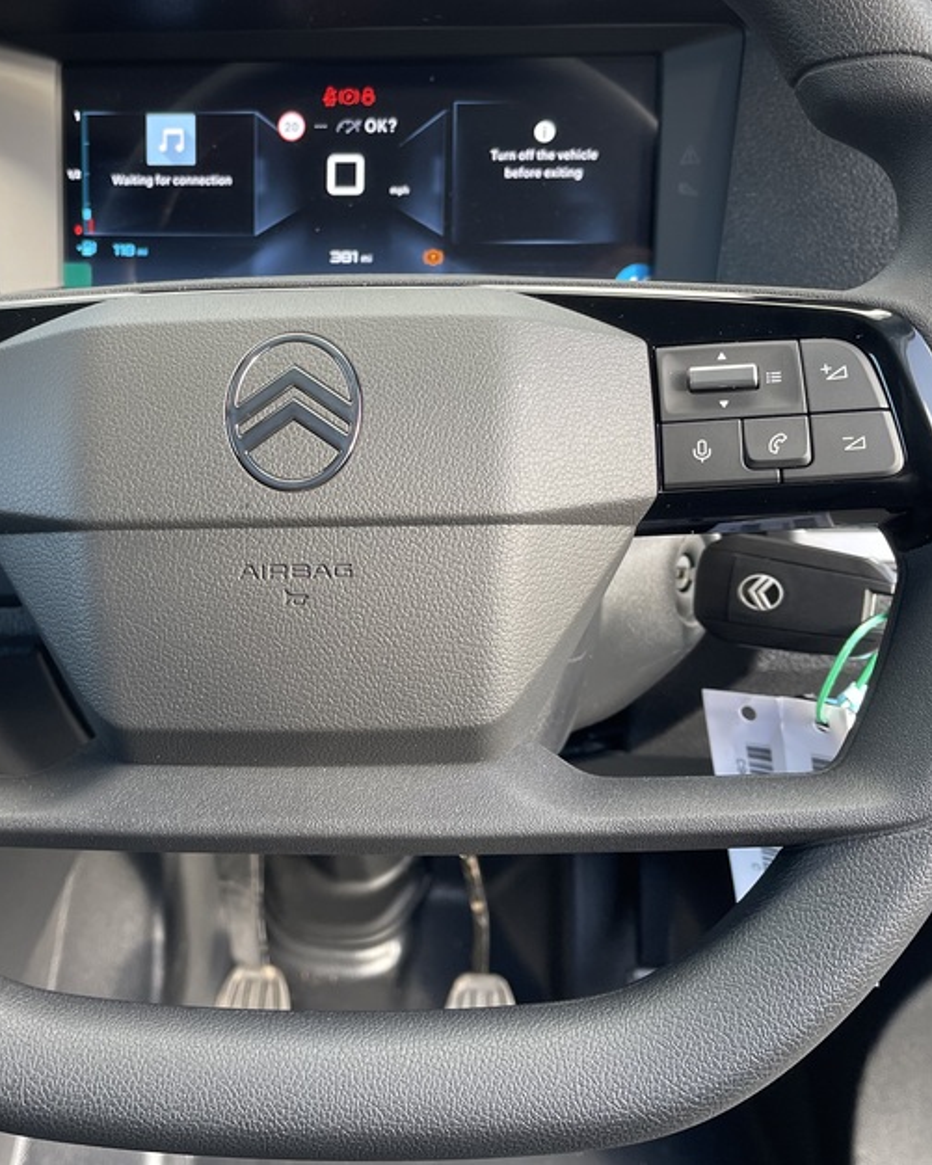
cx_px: 288
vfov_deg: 46.7
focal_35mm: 39
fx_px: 1344
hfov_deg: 37.7
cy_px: 486
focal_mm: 5.1
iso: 80
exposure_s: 1/121
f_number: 1.6
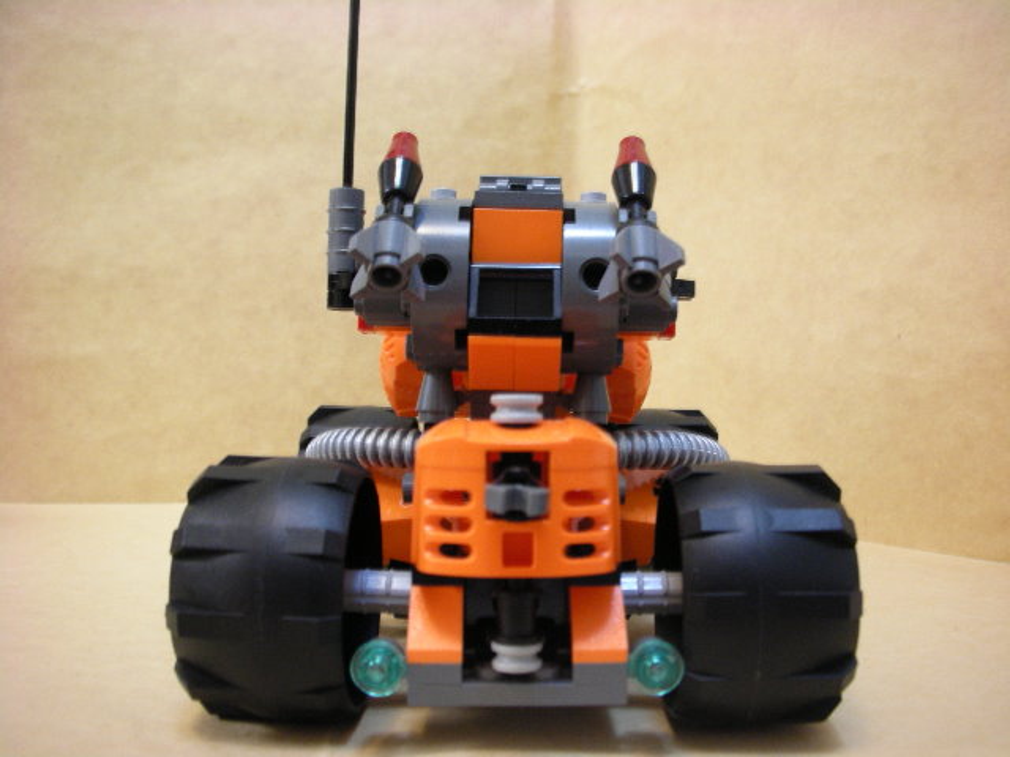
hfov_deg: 52.6
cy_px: 378
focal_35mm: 35
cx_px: 505
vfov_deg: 40.7
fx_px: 1021
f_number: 3
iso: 181
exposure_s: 1/3.9
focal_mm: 5.8
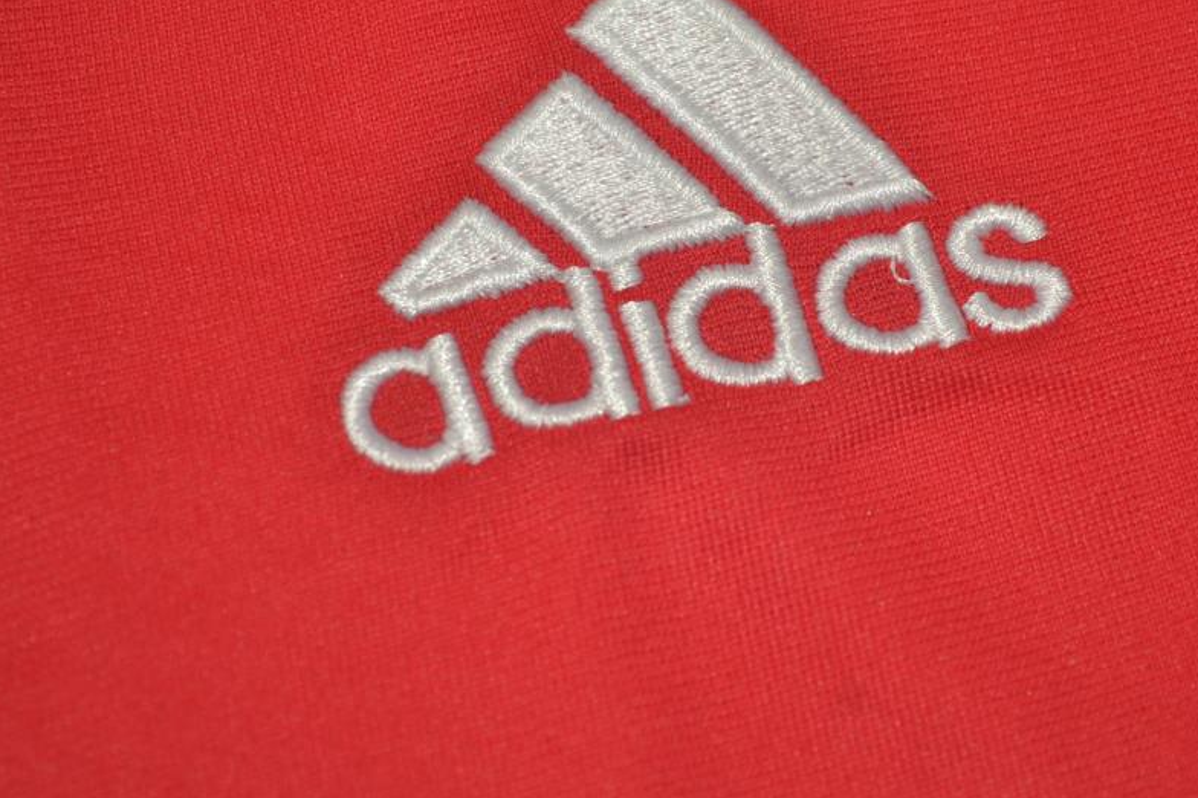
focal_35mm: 114
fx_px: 3782
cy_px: 277
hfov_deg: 18.0
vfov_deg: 12.0
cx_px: 738
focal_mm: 55
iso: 200
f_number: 5.6
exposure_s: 1/200
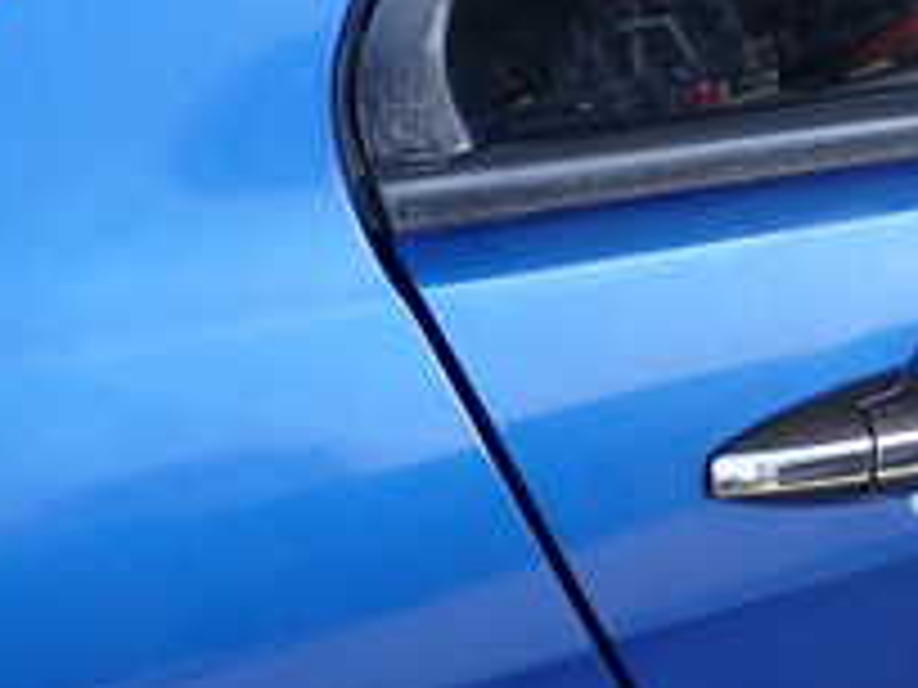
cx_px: 1012
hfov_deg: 17.9
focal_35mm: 106
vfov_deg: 13.9
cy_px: 108
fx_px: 2811
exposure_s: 1/160
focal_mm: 6.37
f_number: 2.5
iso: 100
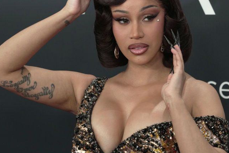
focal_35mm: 168
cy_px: 70
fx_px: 1069
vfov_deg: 8.2
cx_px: 105
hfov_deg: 12.2
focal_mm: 105
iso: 2000
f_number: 6.3
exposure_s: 1/400
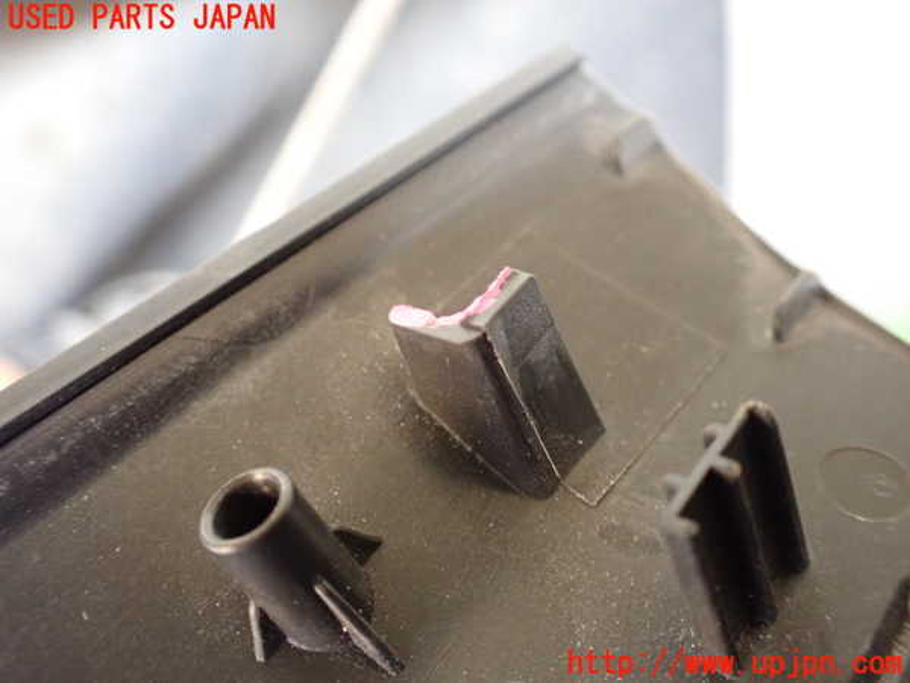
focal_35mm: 30
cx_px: 455
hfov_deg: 60.0
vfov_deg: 46.8
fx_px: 789
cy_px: 342
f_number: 2.3
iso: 800
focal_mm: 5.4
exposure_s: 1/125
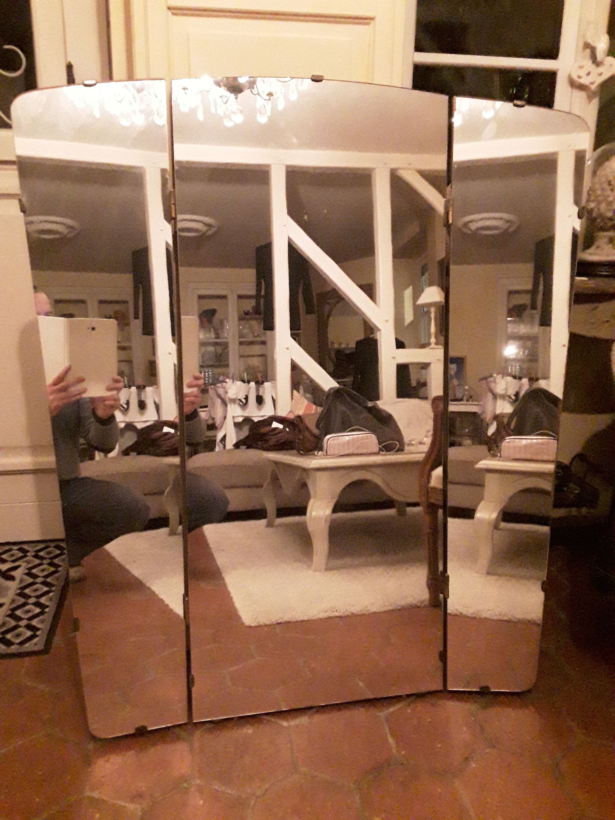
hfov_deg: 51.4
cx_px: 308
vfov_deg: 65.3
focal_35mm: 27
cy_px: 410
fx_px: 640
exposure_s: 1/17
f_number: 1.9
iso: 1600
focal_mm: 2.91
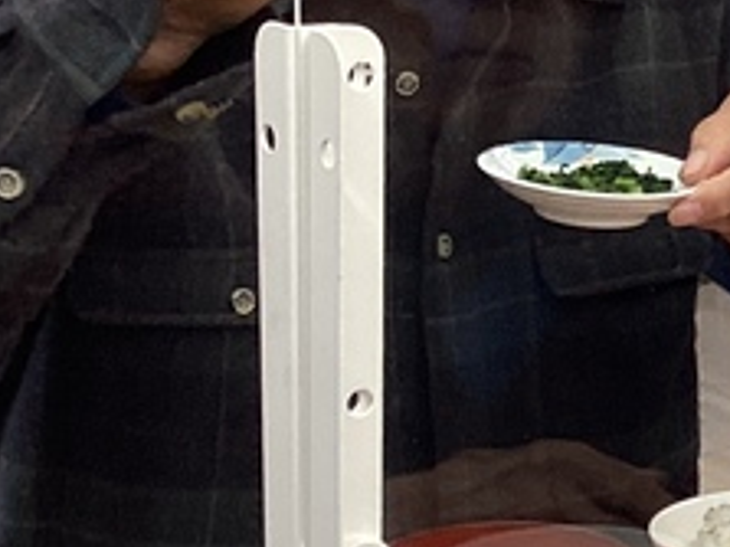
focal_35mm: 139
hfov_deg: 12.4
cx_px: 1499
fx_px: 2930
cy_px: 265
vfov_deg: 10.7
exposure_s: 1/50
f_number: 2.4
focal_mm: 3.3
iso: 80
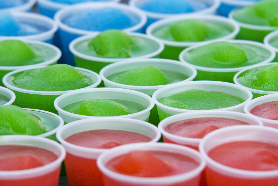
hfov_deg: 7.6
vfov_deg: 5.1
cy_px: 93
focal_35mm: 270
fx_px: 2087
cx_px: 139
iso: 200
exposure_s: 1/250
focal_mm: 180
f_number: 6.3
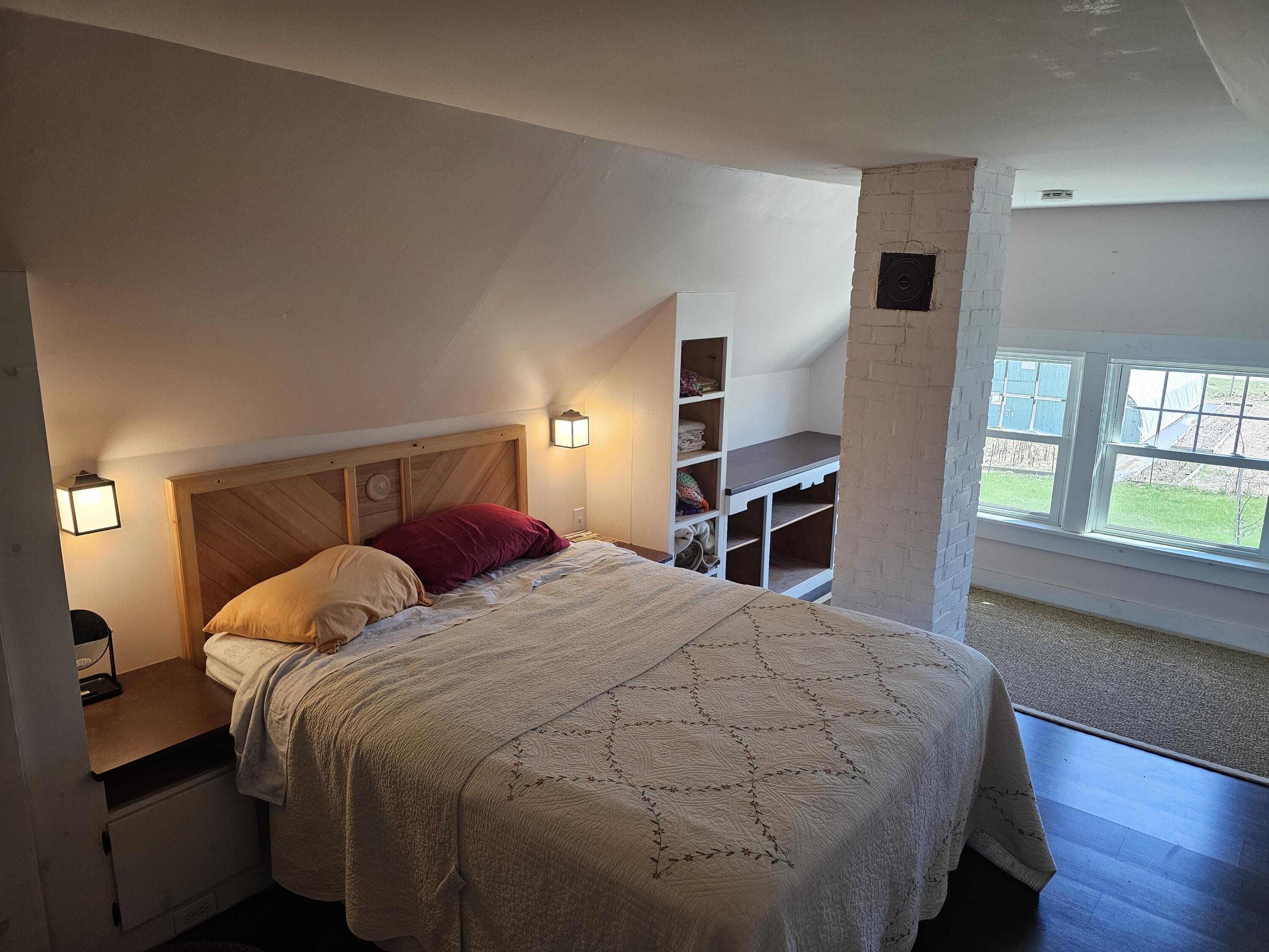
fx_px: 843
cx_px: 634
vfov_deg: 58.9
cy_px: 476
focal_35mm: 23
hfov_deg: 73.9
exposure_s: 1/120
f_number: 1.7
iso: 160
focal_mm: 6.3
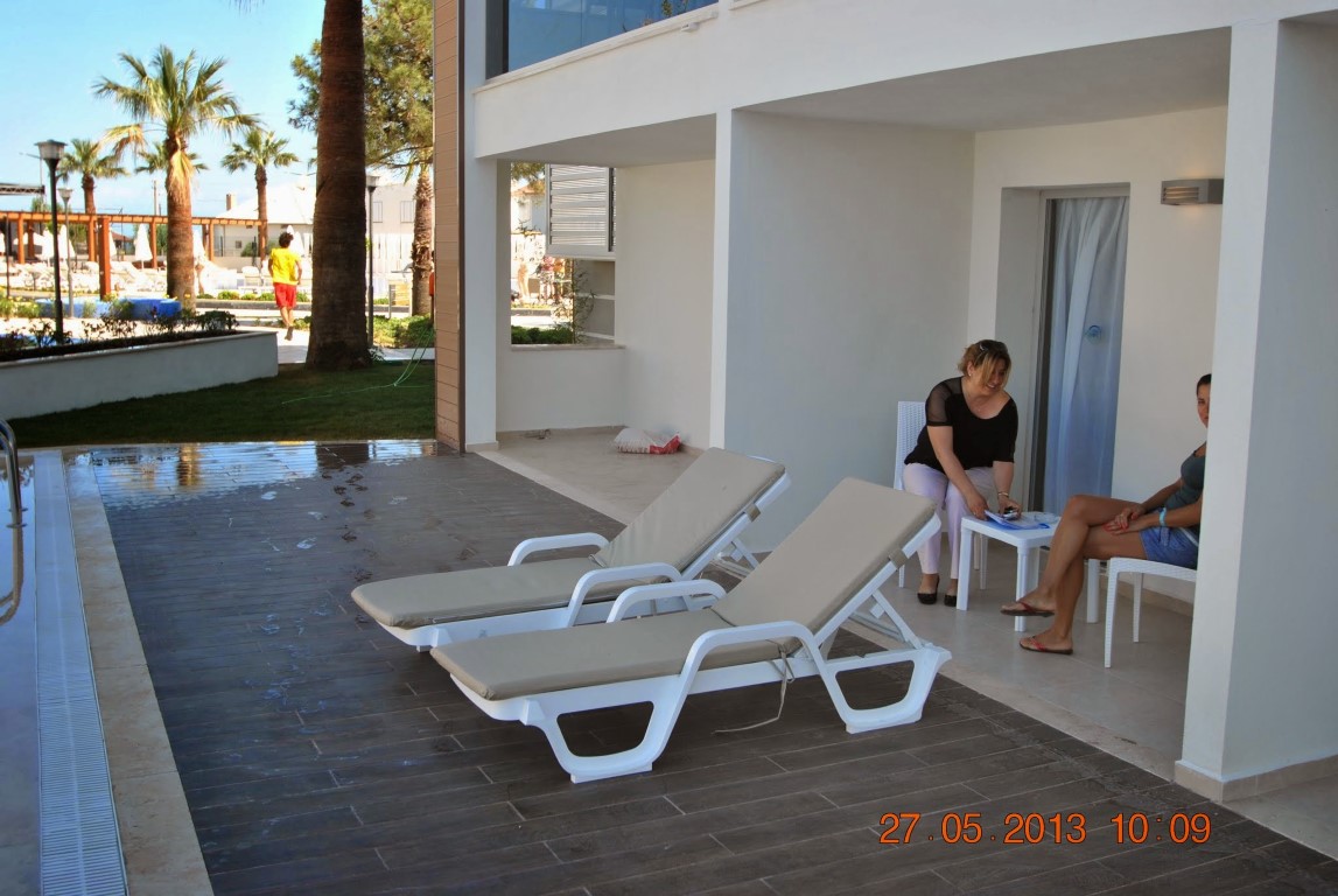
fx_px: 1340
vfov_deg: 37.0
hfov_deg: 53.1
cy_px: 448
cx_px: 669
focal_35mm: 36
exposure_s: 1/160
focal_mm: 24
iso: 100
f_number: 6.3
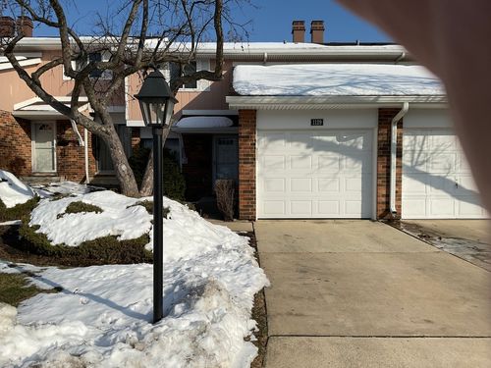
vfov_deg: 48.2
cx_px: 246
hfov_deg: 61.7
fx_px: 411
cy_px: 184
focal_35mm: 29
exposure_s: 1/4065
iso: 16
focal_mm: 3
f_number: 1.8
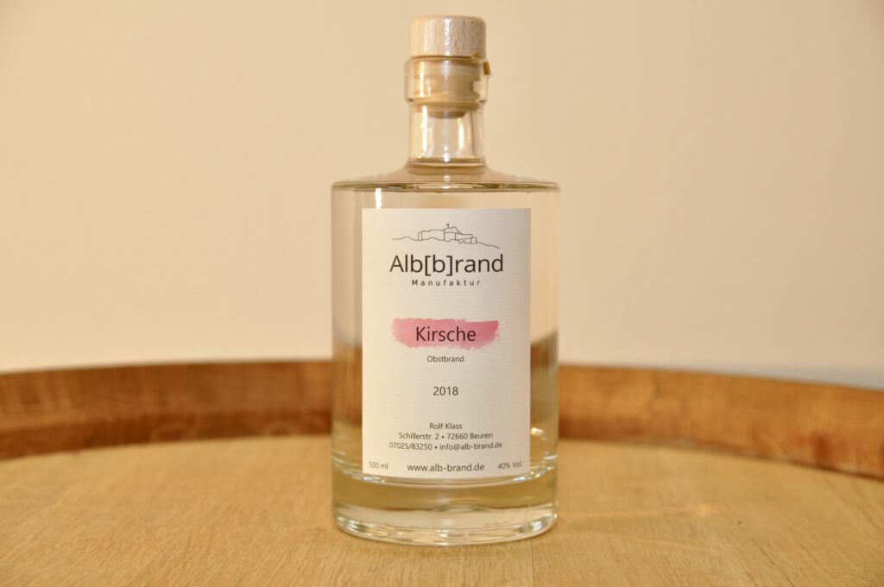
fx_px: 1692
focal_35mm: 69
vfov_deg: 19.7
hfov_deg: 29.3
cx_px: 442
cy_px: 294
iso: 400
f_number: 4.5
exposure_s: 1/80
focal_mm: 46
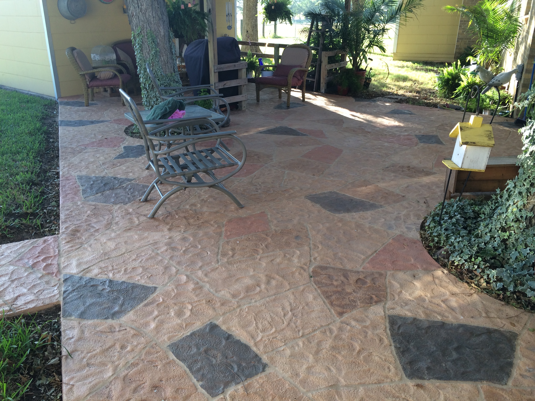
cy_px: 200
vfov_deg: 46.8
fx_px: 464
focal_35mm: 30
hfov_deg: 60.0
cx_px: 268
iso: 32
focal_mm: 4.12
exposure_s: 1/132
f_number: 2.2
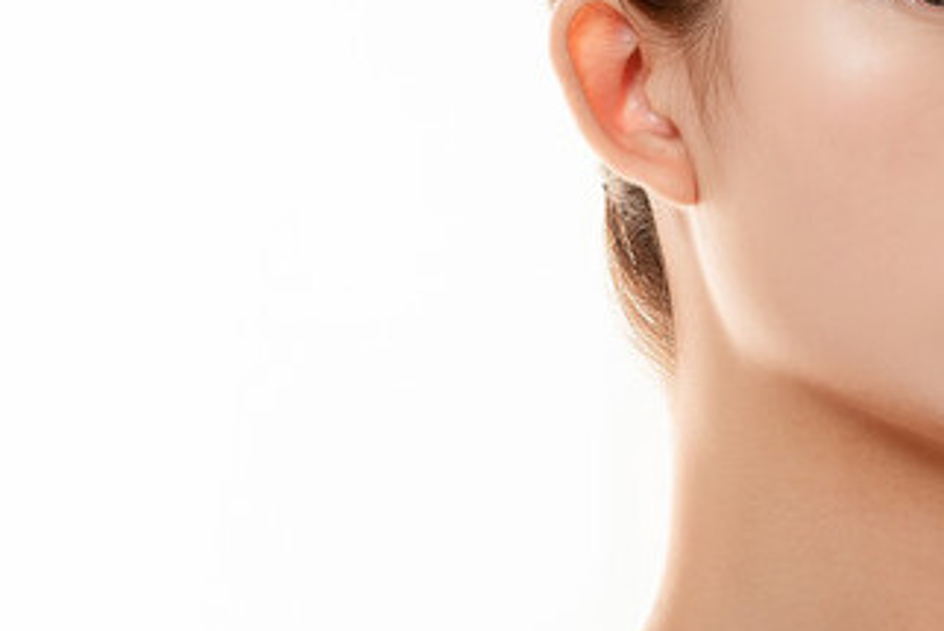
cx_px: 885
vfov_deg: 4.3
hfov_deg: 6.5
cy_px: 458
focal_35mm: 317
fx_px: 8316
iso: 200
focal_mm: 85
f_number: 9
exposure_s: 1/100
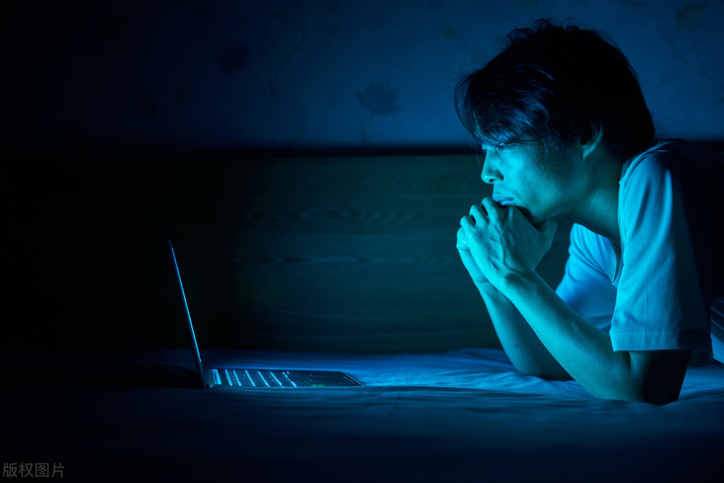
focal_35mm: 62
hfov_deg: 32.4
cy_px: 242
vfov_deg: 21.9
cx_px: 362
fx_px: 1247
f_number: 2.8
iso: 400
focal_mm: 62
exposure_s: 1.3
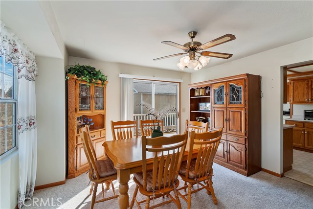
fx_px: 130
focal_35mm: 15
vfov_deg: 77.4
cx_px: 156
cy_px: 104
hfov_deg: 100.4
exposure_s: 1/30
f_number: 8
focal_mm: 10
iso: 100
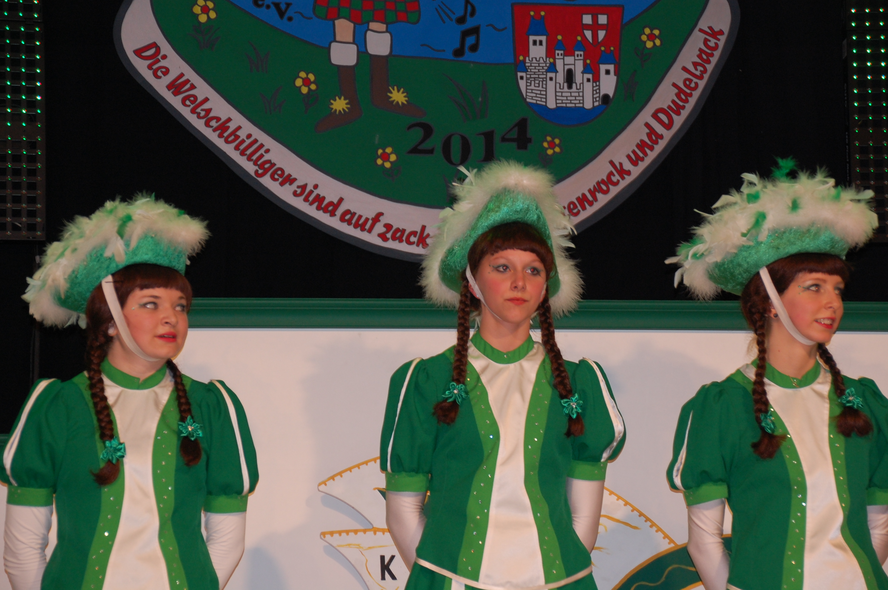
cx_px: 444
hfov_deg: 16.1
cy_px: 295
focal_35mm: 128
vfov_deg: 10.7
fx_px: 3142
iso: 450
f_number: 5.6
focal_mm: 85
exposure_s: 1/60
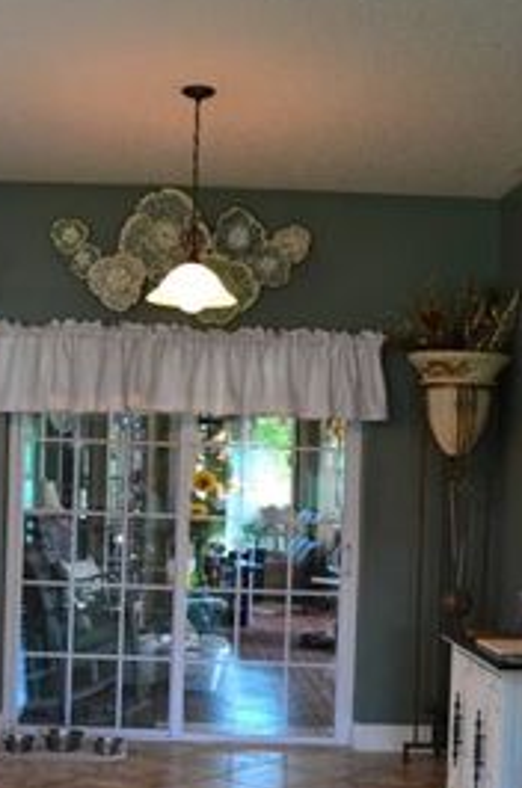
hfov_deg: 24.9
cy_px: 483
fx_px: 1181
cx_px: 194
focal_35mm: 54
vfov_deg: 36.8
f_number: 3.5
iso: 800
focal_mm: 18
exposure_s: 1/50
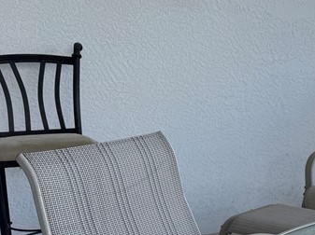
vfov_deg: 19.8
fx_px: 664
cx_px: 471
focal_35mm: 73
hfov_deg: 22.1
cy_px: 201
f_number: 1.78
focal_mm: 6.76
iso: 80
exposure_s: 1/495
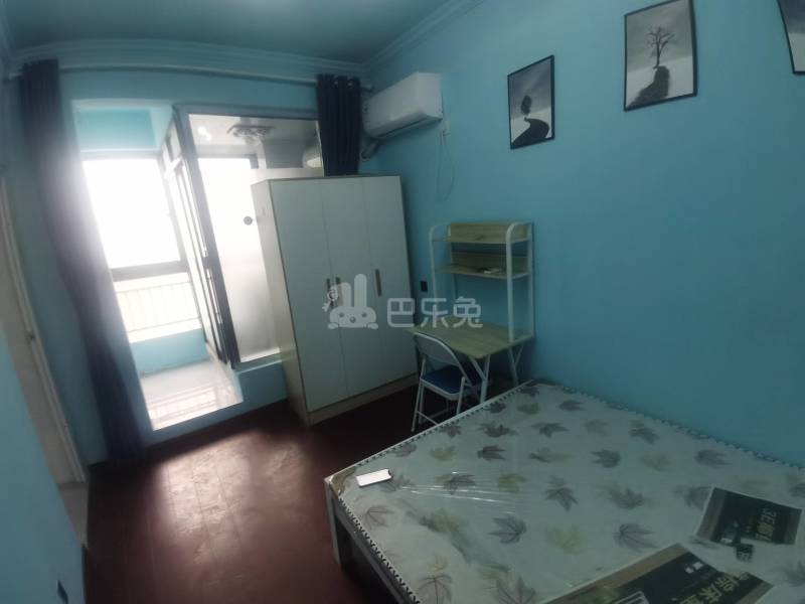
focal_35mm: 17
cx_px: 402
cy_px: 302
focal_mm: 1.78
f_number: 2.4
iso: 200
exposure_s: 1/33.3
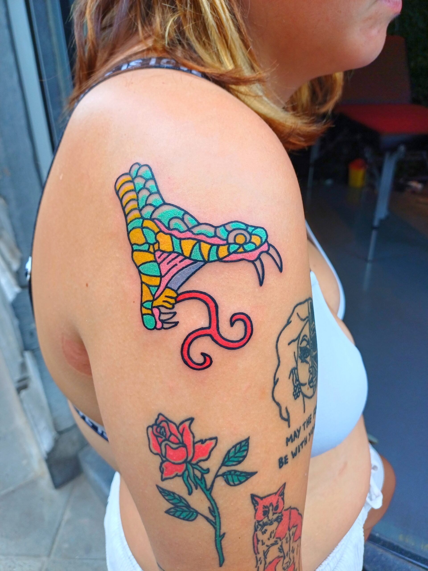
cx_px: 214
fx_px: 412
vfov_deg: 69.4
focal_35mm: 25
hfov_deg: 54.9
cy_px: 286
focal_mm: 4.65
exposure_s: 1/101
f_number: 1.8
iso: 64
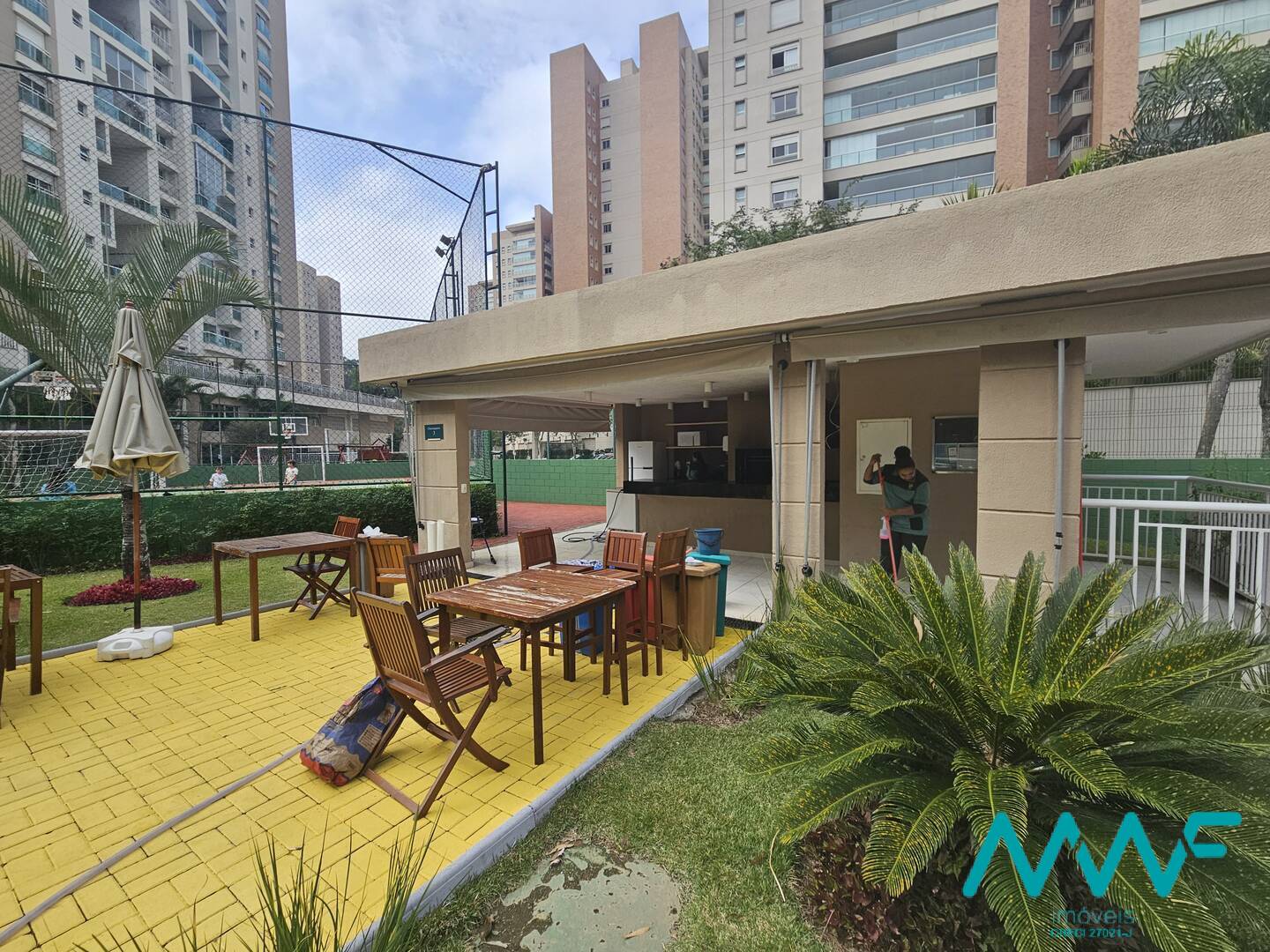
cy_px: 476
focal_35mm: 13
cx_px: 635
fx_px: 477
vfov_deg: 89.9
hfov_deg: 106.2
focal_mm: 2.2
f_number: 2.2
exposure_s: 1/904
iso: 50
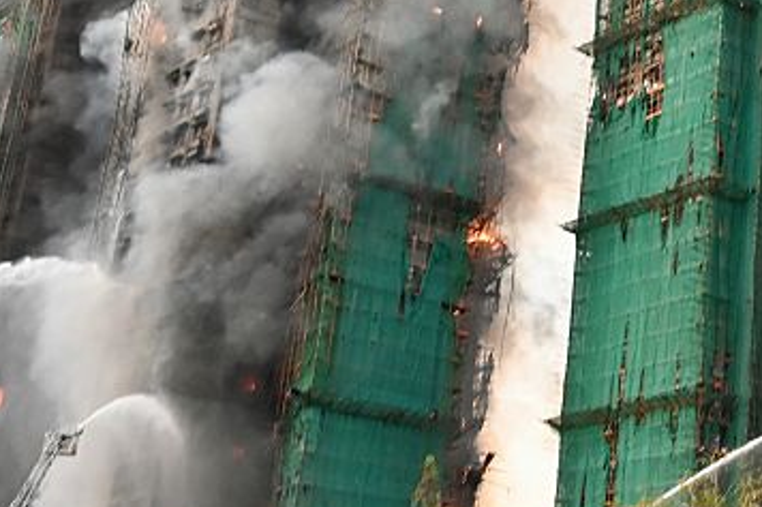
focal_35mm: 69
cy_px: 65
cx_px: 952
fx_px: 1460
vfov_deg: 19.4
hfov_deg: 25.7
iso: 2200
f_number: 6.3
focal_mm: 24
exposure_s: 1/125
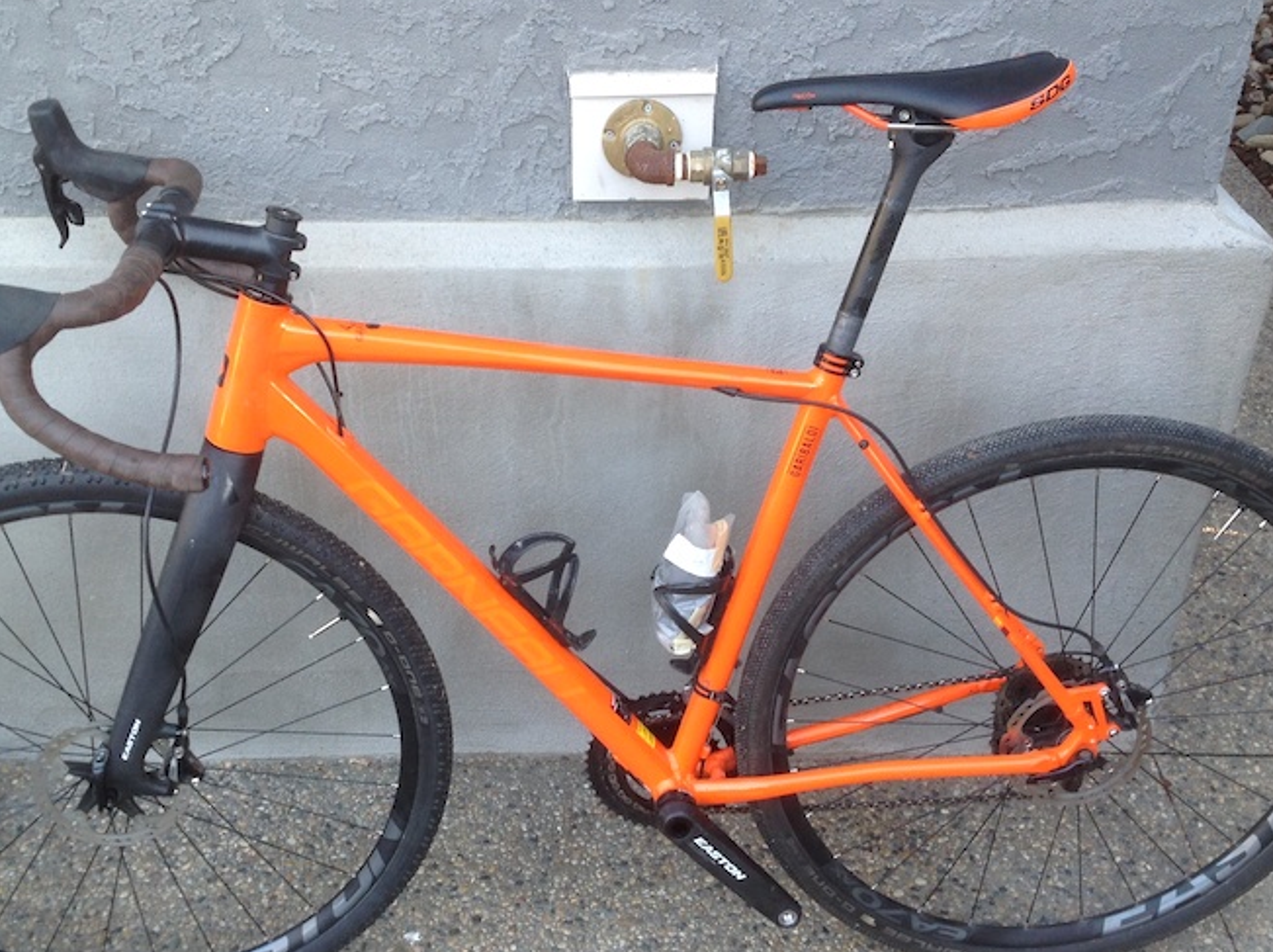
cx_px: 593
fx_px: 1580
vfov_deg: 33.5
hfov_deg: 43.9
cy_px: 512
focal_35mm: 43
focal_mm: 4.28
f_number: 2.4
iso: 64
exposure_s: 1/60
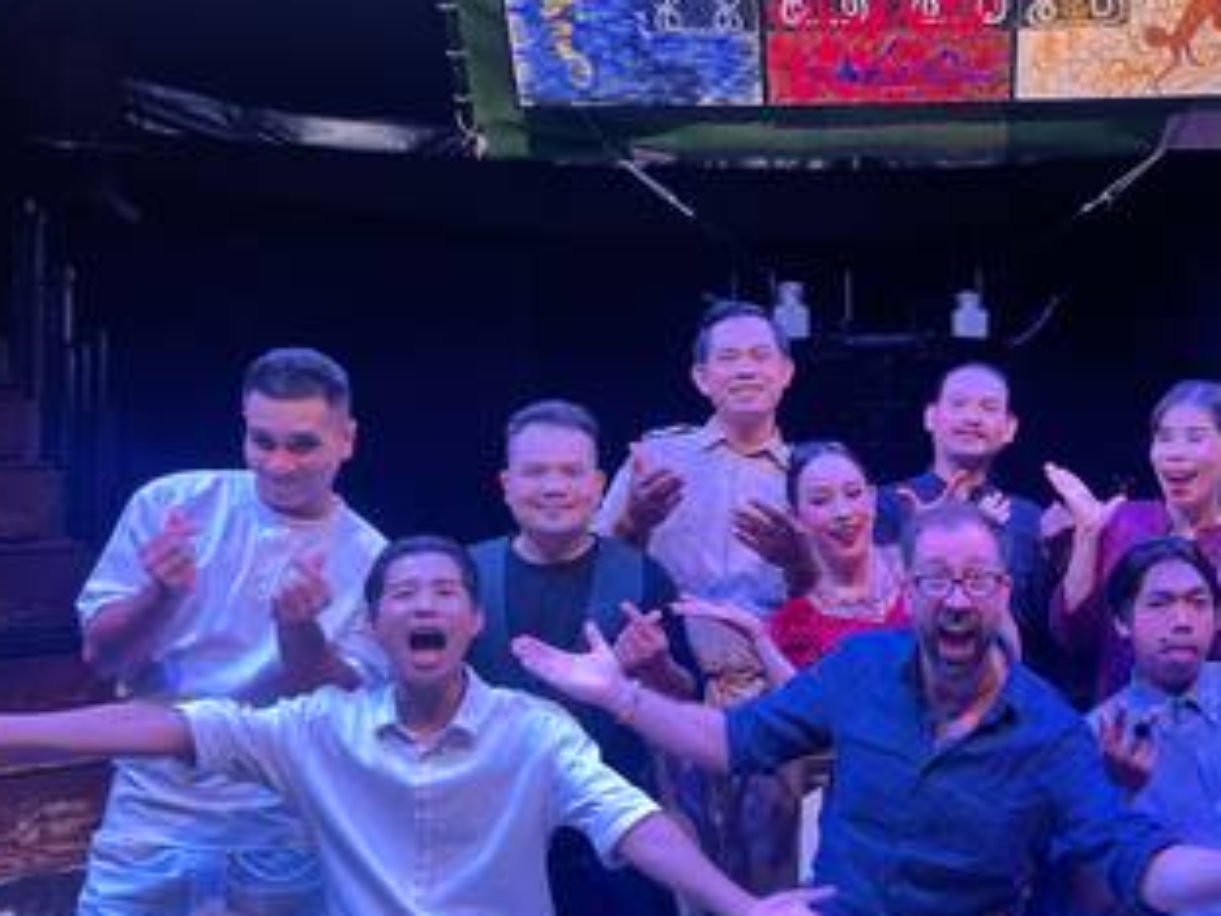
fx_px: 1411
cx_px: 884
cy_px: 489
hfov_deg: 45.5
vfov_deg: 35.9
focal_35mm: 40
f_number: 1.5
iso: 125
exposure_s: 1/100
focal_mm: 5.7
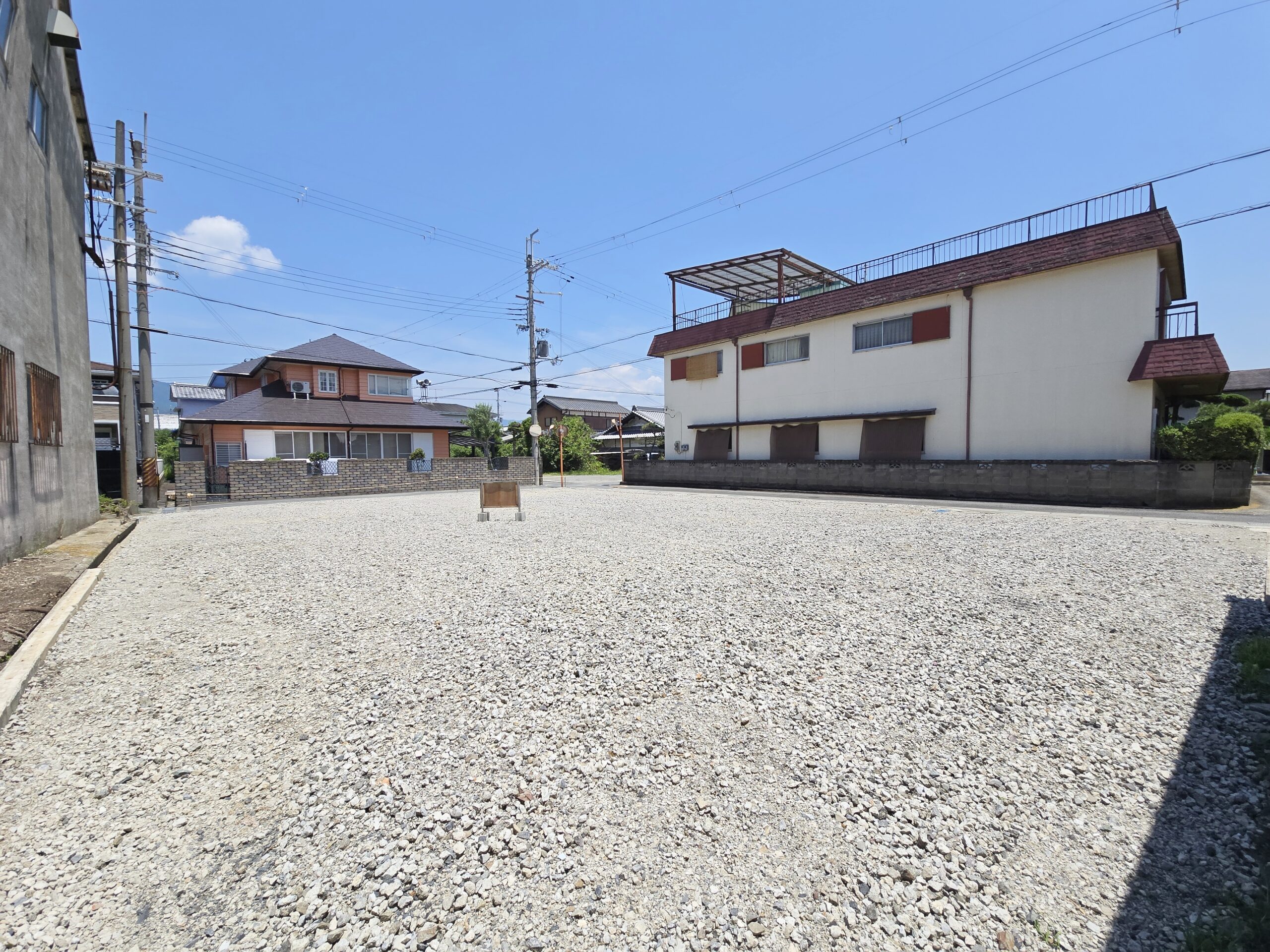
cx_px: 635
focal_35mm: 13
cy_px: 476
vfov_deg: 89.9
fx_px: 477
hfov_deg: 106.2
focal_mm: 2.2
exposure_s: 1/3126
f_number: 2.2
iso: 50
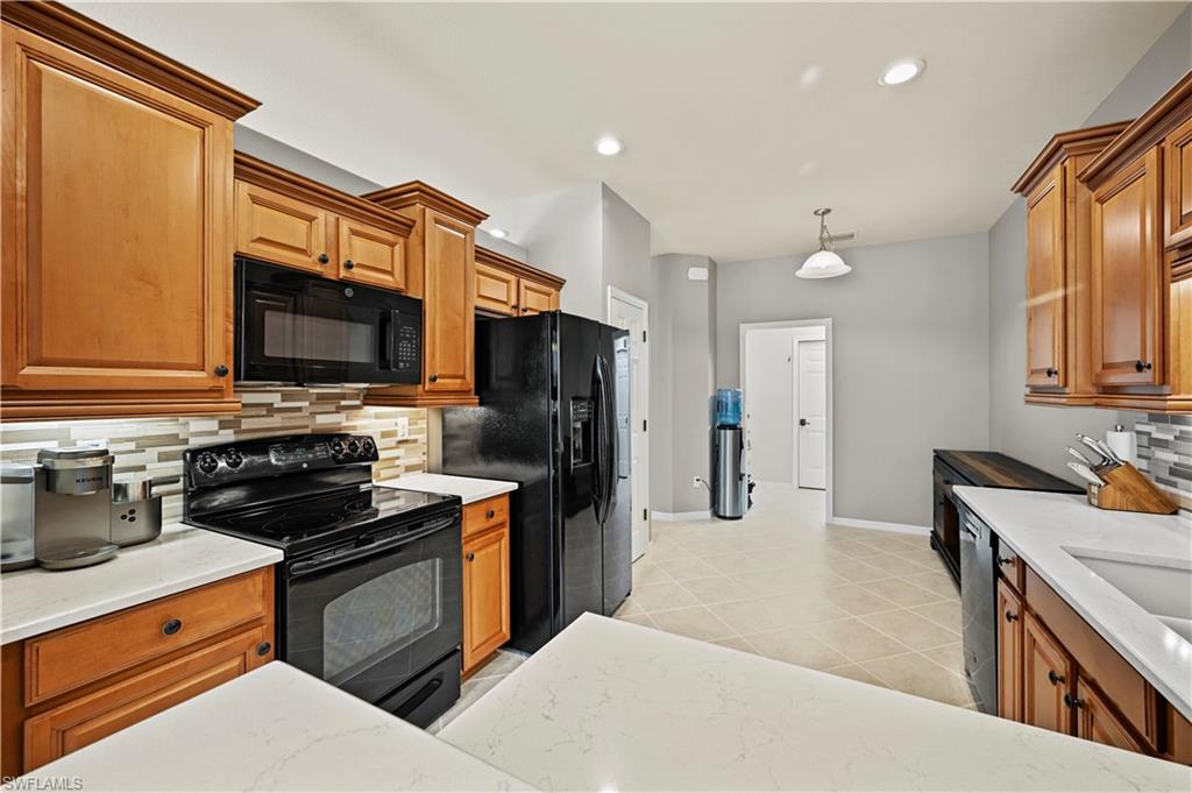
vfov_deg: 81.1
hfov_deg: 104.3
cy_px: 396
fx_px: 463
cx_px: 596
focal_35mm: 14
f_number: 8
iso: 100
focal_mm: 14
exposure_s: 1/1.25
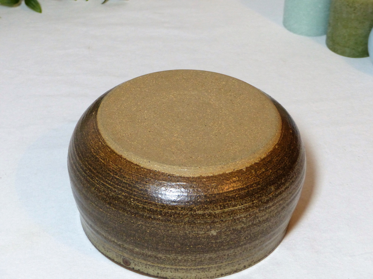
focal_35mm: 89
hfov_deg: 22.0
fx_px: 959
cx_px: 186
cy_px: 140
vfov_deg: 16.6
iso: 400
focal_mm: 15
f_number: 2.8
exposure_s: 1/40
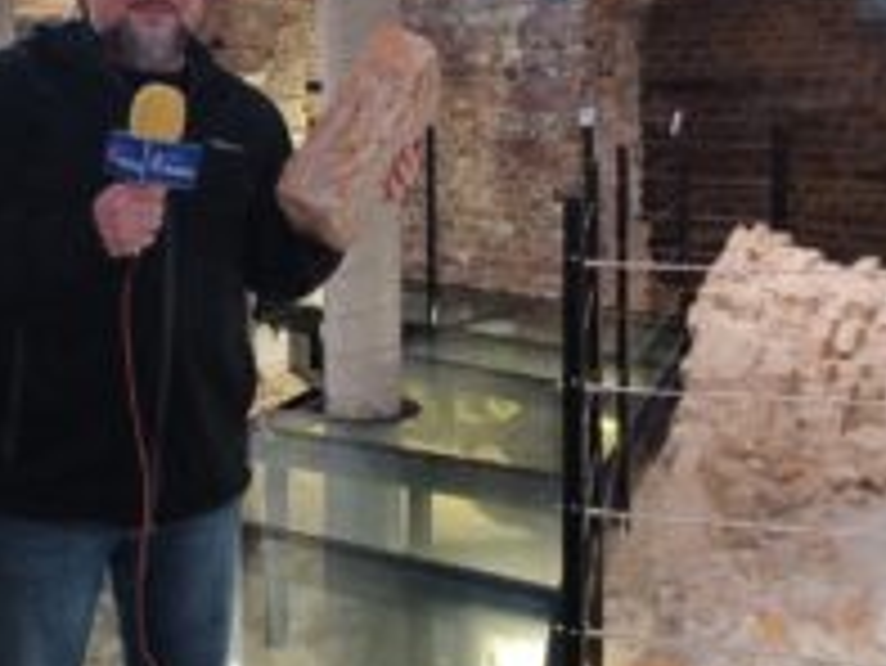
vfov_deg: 31.1
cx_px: 358
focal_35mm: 45
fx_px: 1152
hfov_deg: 41.9
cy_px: 99
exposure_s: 1/24
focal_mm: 4.6
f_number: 1.8
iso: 640
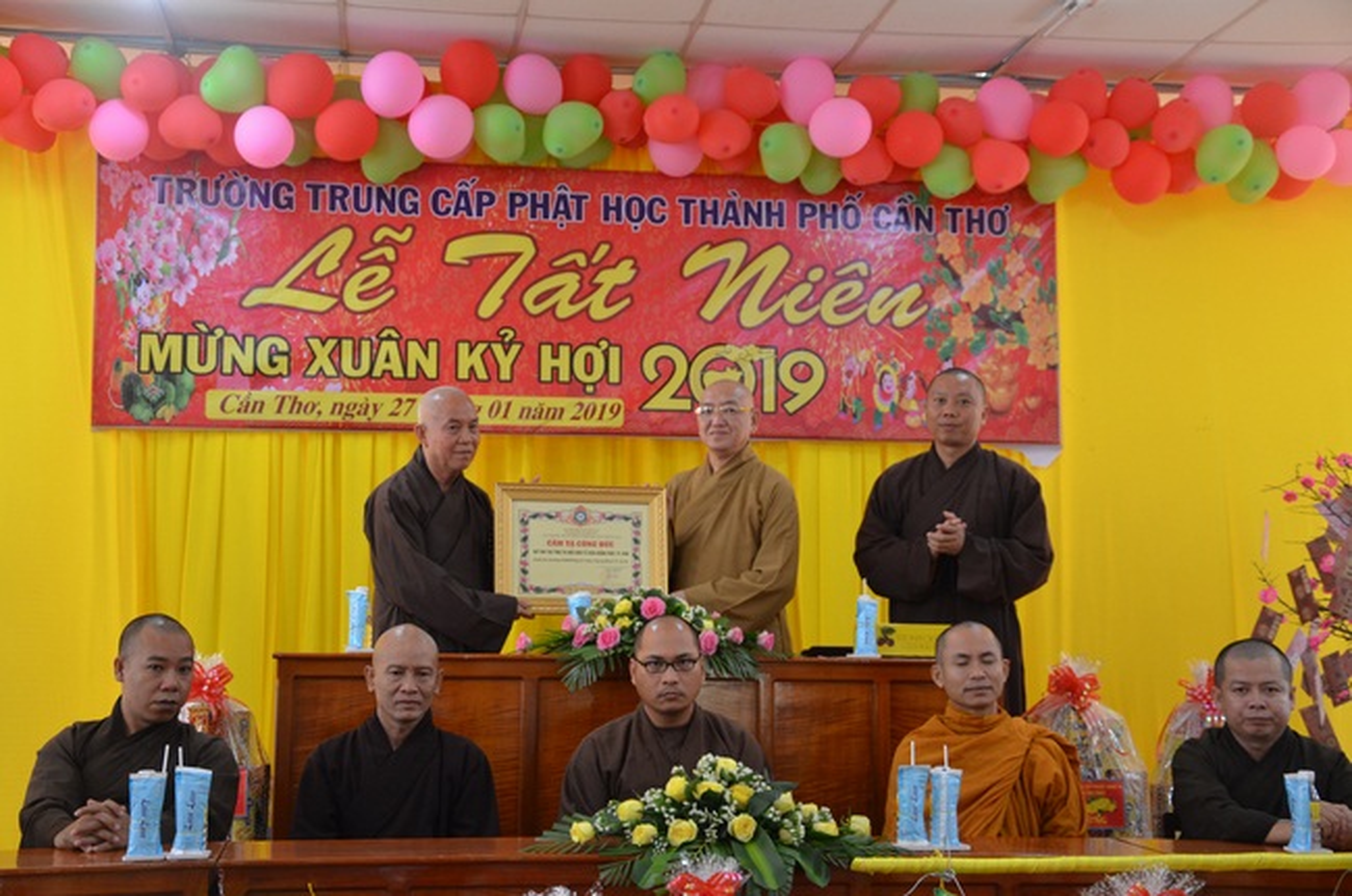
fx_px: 2137
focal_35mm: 57
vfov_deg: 23.7
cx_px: 676
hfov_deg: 35.1
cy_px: 448
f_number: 5
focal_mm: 38
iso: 1000
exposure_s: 1/100
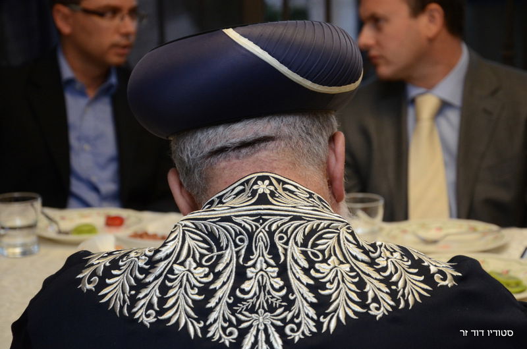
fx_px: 1534
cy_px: 174
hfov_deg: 19.5
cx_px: 264
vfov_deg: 13.0
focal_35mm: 105
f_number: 5.3
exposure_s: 1/125
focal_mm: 70
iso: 1250
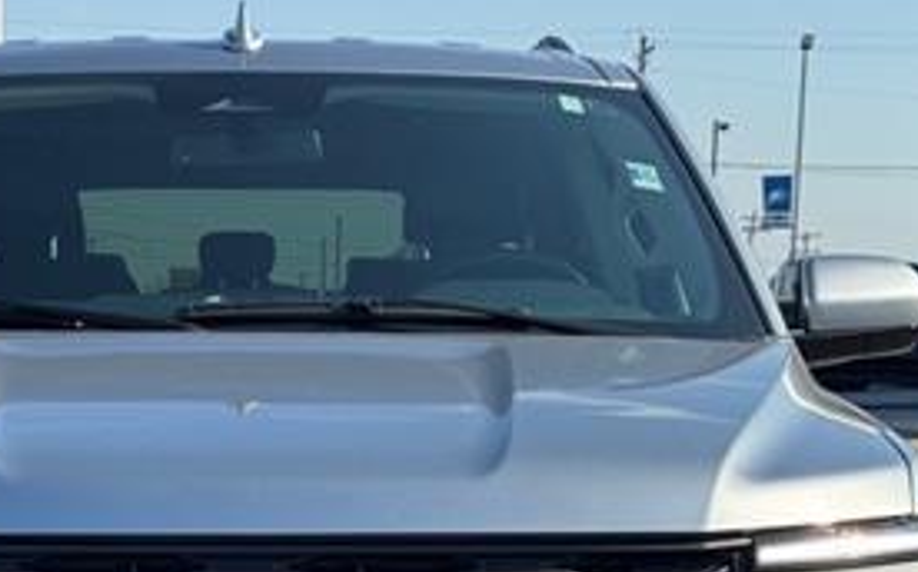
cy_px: 715
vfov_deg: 10.9
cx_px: 273
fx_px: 2950
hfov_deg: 17.6
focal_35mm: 118
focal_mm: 6.76
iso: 64
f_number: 1.78
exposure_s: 1/2513
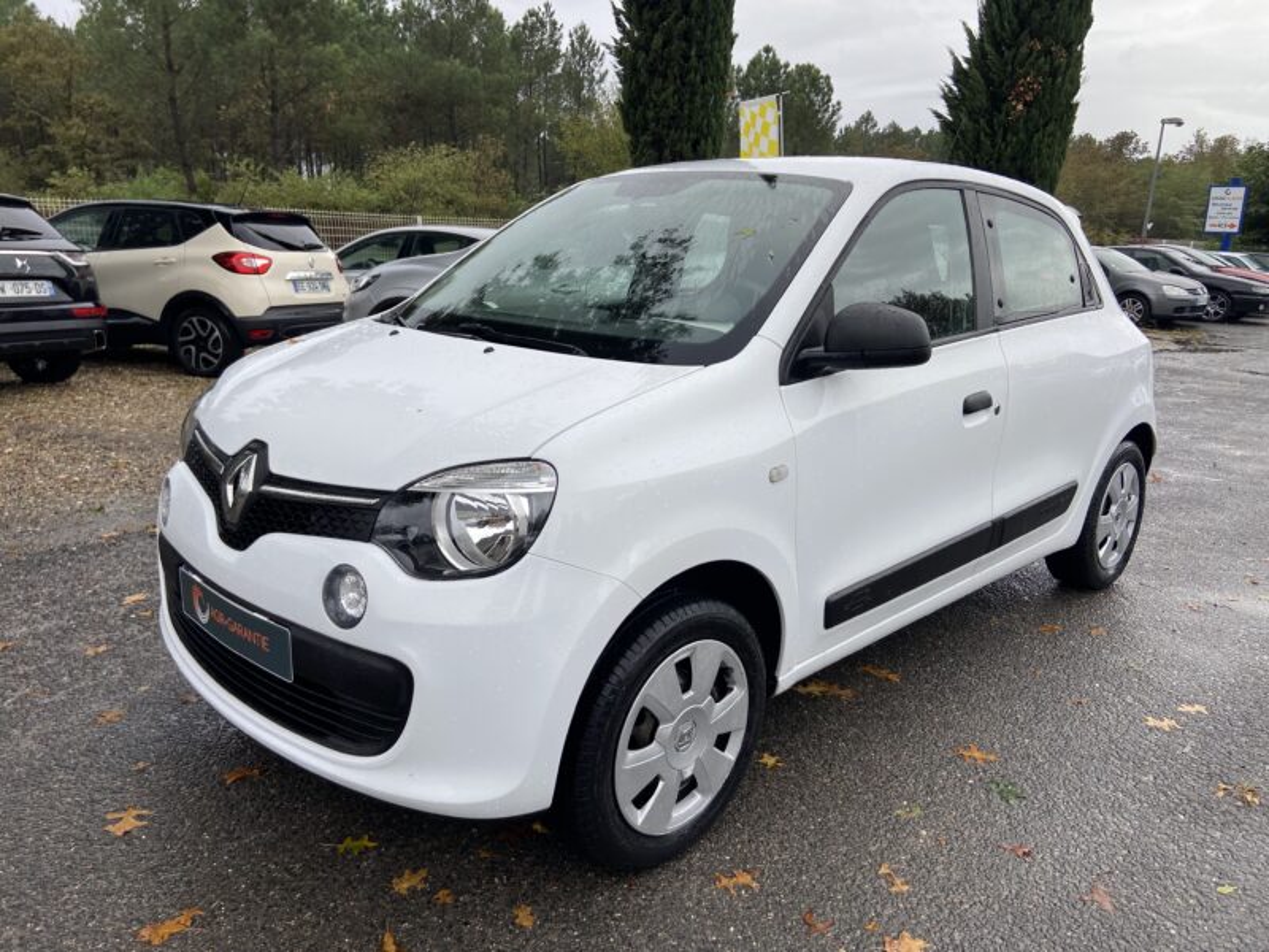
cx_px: 634
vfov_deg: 53.1
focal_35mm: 26
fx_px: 953
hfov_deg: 67.3
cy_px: 476
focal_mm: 4.25
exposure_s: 1/522
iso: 32
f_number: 1.8
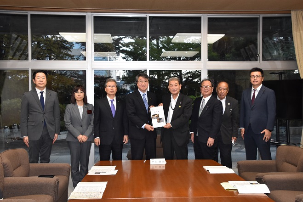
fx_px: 328
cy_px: 101
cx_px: 152
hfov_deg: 49.5
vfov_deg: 34.2
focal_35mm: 39
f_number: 8
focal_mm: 26
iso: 1600
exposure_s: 1/60
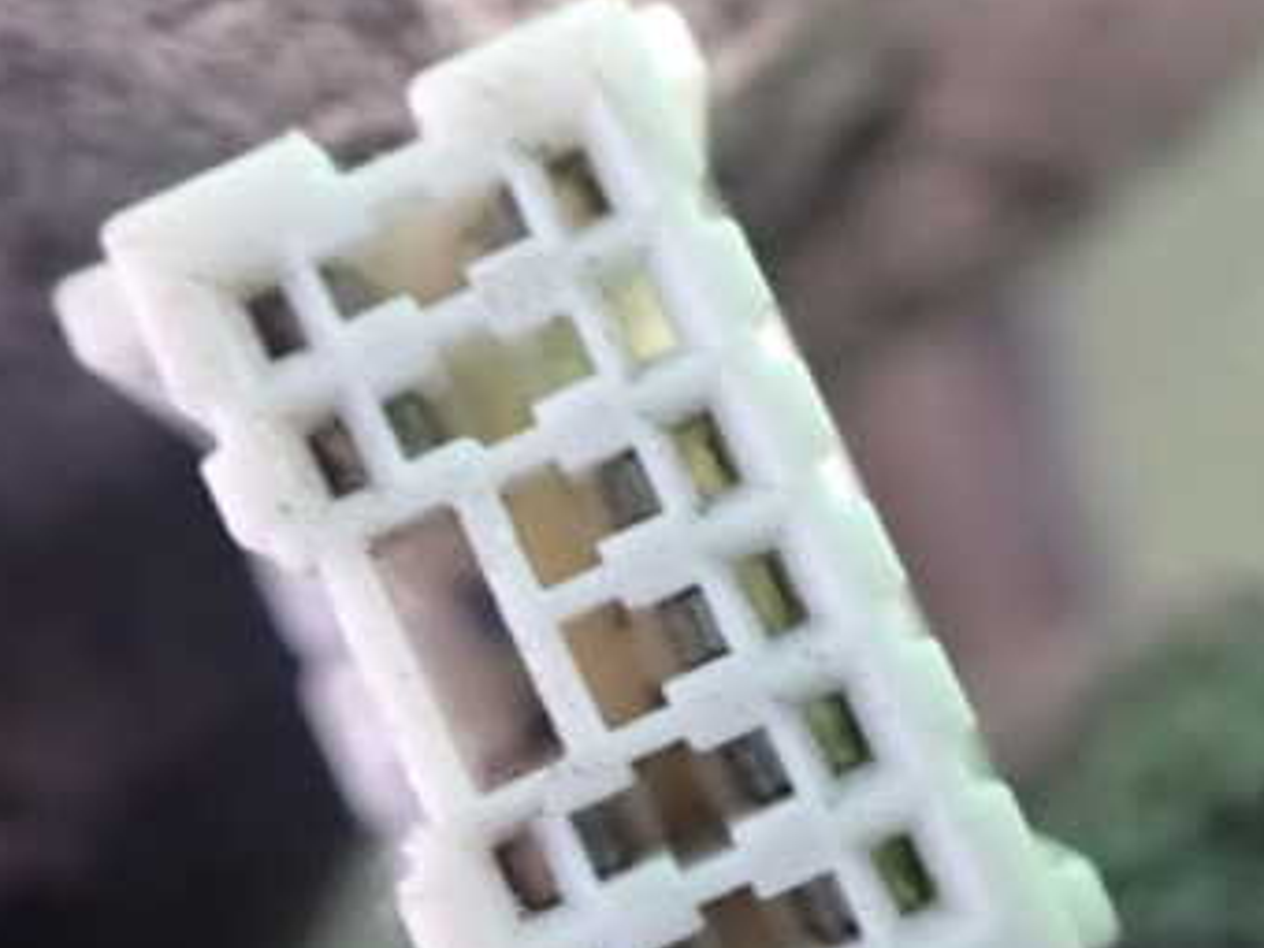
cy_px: 528
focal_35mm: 53
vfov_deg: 27.5
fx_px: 1935
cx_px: 558
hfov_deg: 36.1
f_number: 2.3
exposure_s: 1/30
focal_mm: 5.4
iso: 1600
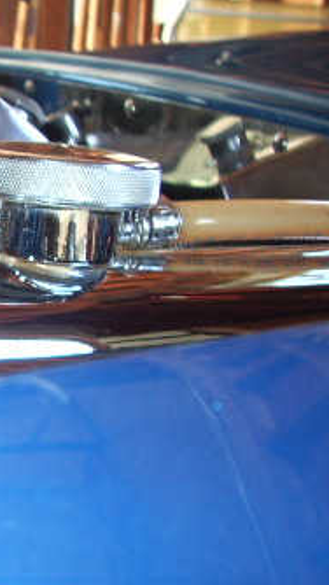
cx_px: -229
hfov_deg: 14.8
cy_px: 349
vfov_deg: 28.9
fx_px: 1132
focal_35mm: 73
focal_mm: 5.8
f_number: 2.6
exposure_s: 1/40
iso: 100
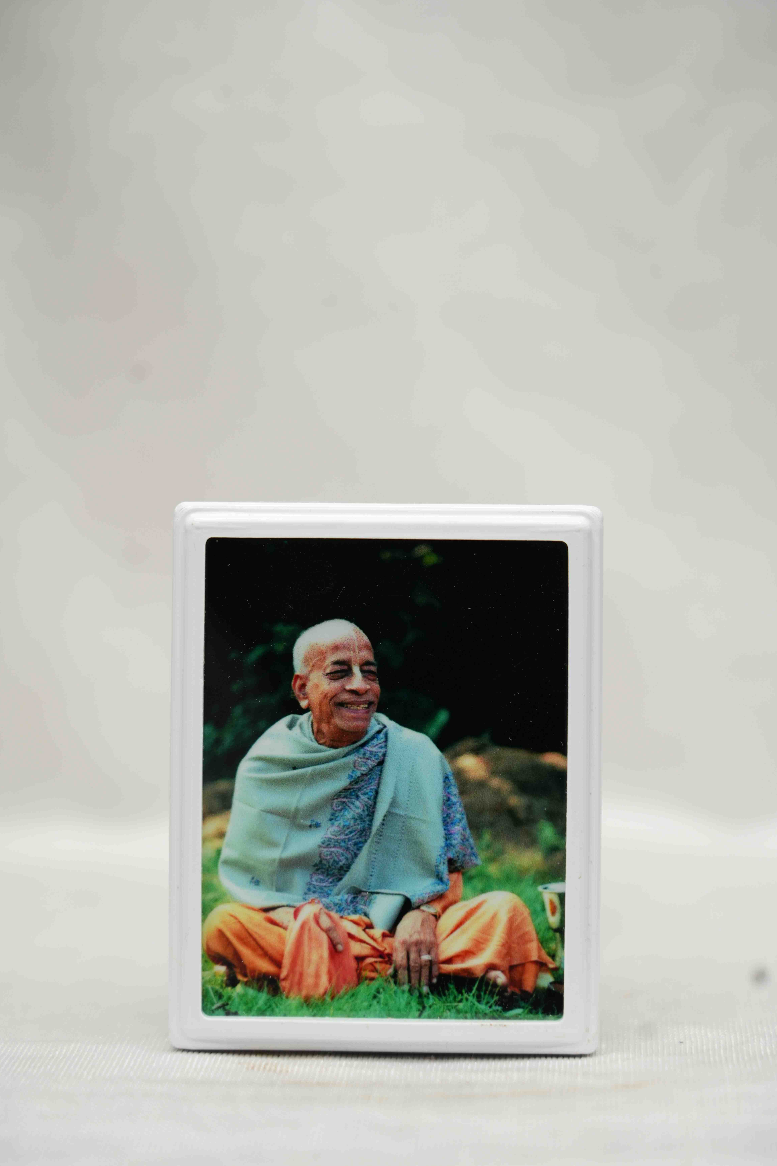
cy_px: 579
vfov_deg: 19.3
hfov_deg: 12.9
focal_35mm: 106
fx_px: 3431
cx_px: 391
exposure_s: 1/80
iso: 250
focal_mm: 105
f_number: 5
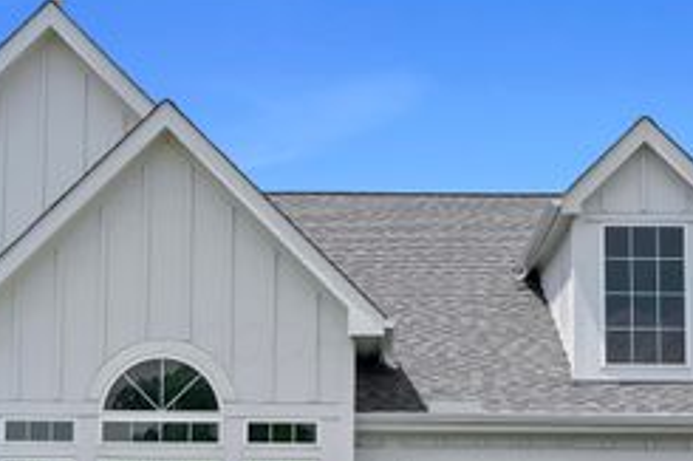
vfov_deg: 13.6
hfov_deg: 20.4
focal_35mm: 100
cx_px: 331
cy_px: 341
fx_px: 1924
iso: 250
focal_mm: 49
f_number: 9
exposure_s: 1/320
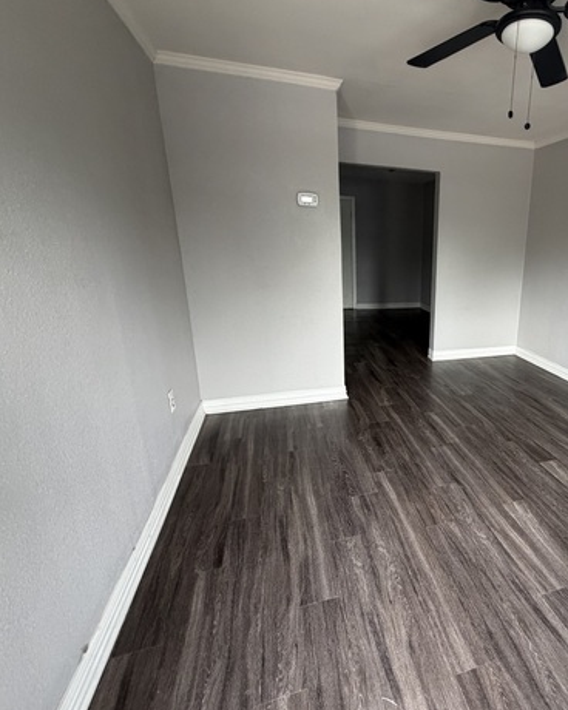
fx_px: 399
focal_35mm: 19
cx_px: 420
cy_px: 360
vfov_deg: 83.3
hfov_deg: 66.8
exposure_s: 1/118
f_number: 2.2
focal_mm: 2.22
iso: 320
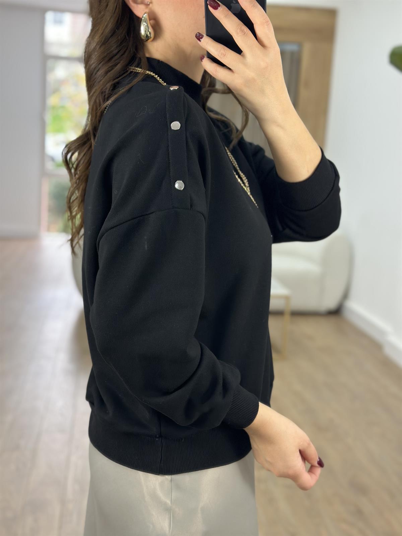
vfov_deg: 39.7
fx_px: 743
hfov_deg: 30.3
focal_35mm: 48
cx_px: 201
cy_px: 268
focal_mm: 6.86
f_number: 1.78
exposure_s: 1/100
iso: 100
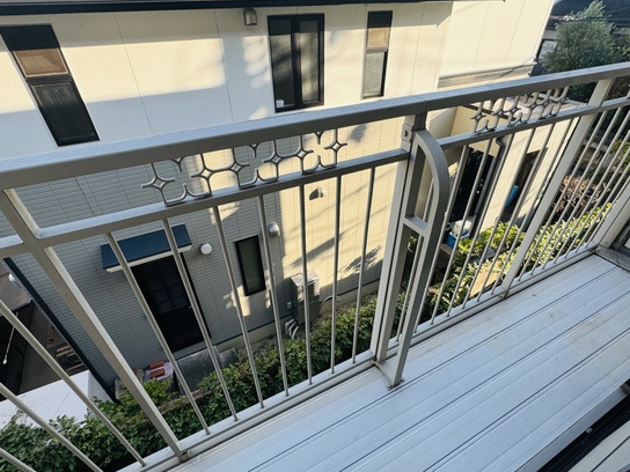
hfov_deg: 87.8
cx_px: 316
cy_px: 254
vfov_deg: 71.5
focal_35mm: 18
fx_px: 328
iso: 40
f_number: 2.2
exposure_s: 1/423
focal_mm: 2.22
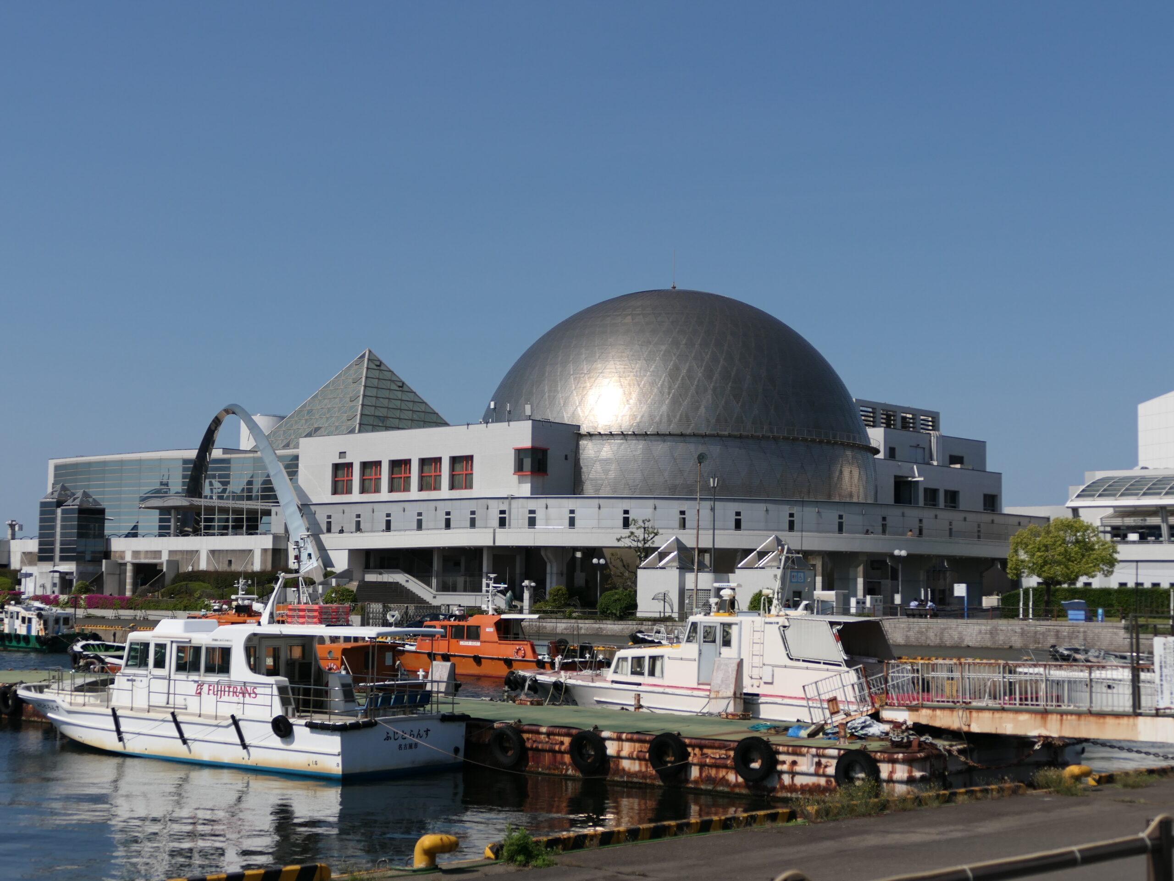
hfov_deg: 34.9
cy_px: 440
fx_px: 1865
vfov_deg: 26.6
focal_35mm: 55
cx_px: 587
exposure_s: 1/3200
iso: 125
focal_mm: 18.44
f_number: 3.3
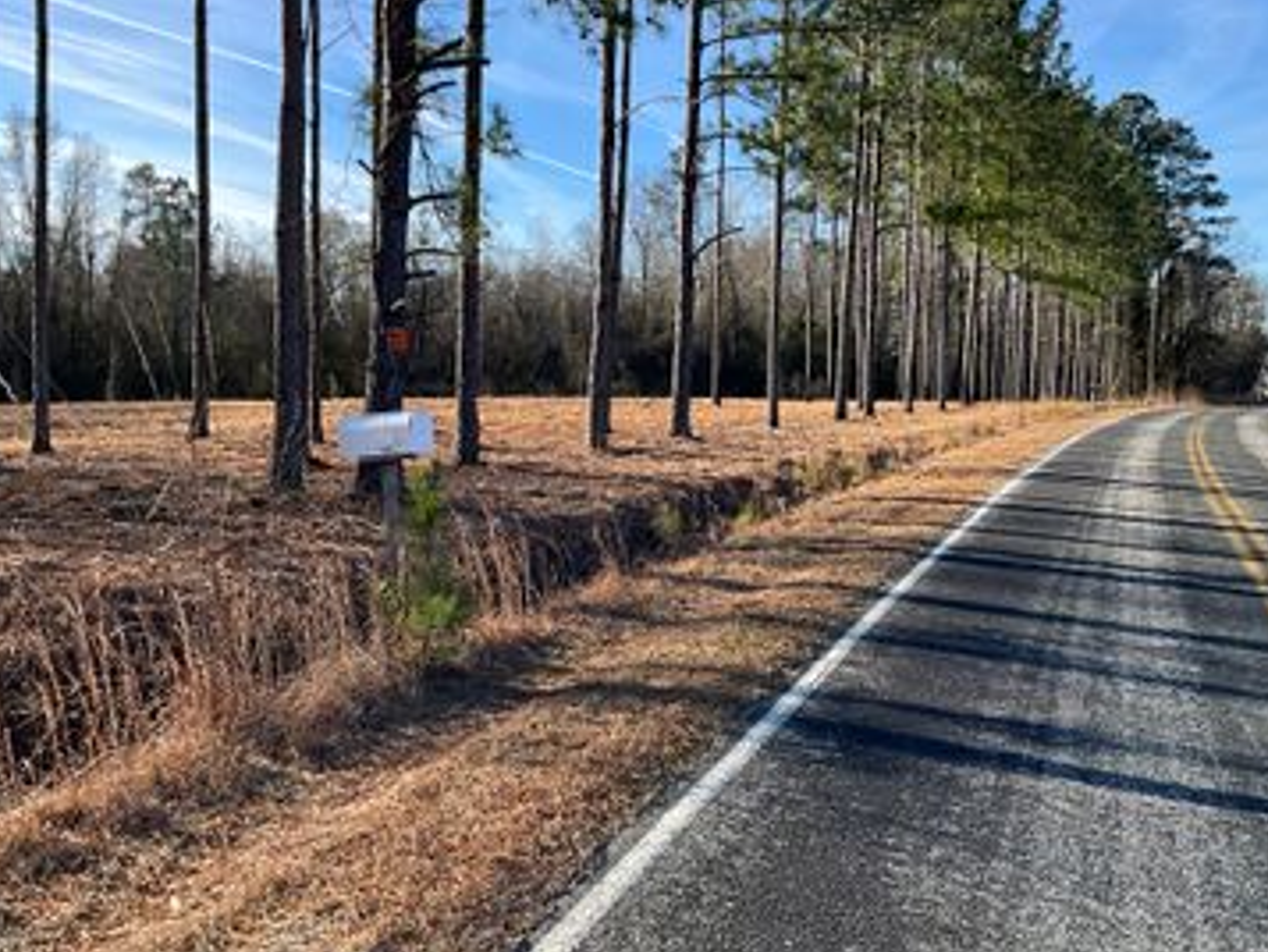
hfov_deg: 52.5
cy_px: 449
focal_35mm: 35
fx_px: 1282
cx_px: 691
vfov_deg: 40.7
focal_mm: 3
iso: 25
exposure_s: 1/912
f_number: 1.8
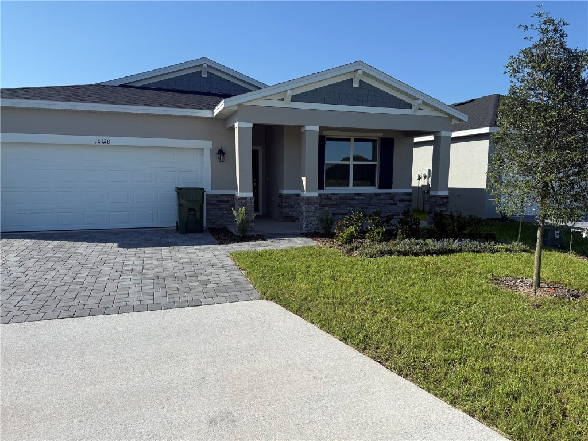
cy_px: 220
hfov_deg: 71.6
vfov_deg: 56.8
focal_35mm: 24
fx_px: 408
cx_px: 294
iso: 80
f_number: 1.78
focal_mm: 6.76
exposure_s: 1/4975
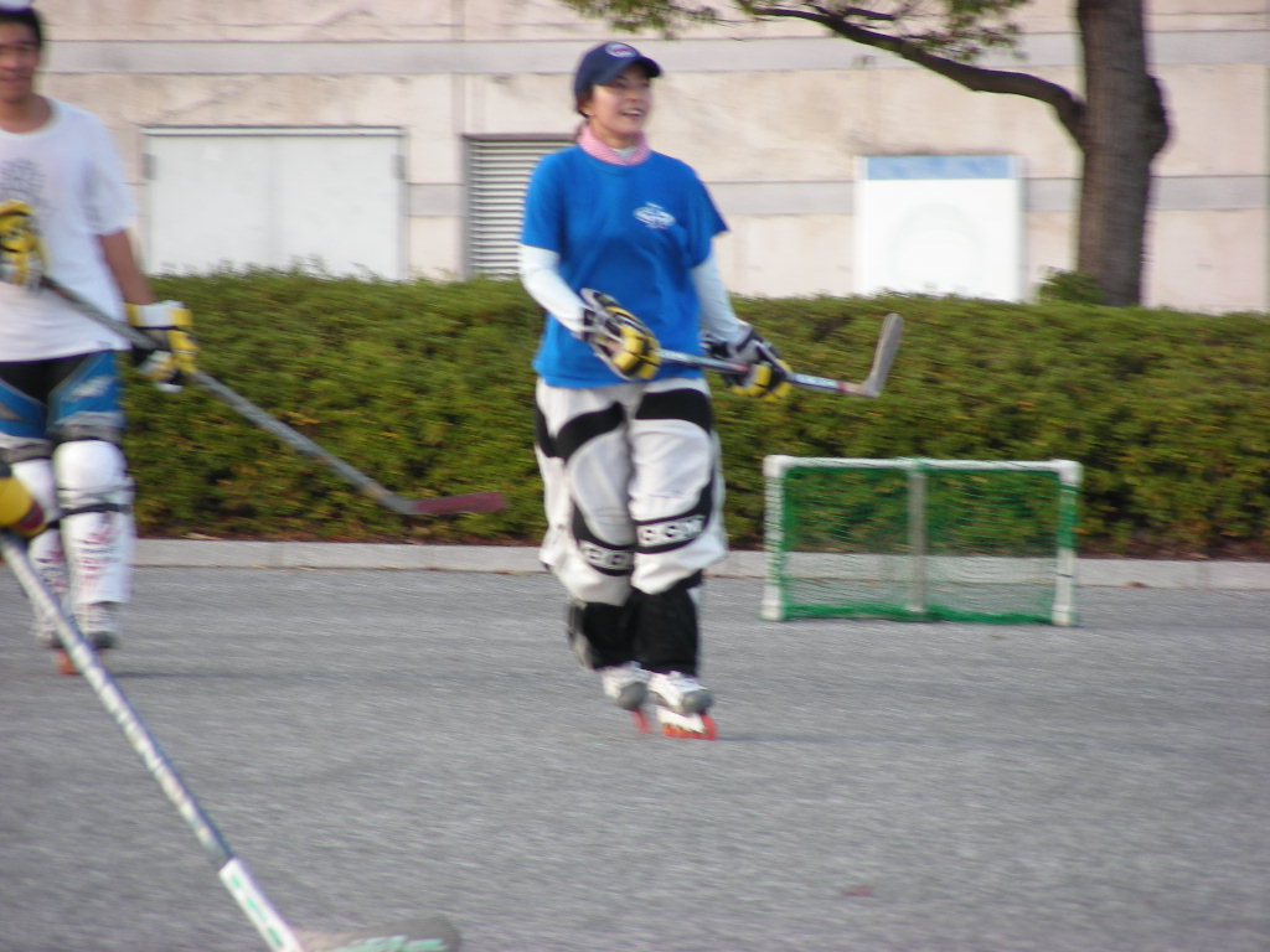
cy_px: 476
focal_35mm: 380
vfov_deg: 3.9
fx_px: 13942
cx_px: 635
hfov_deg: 5.2
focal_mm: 63.3
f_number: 3.5
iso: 50
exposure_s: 1/76
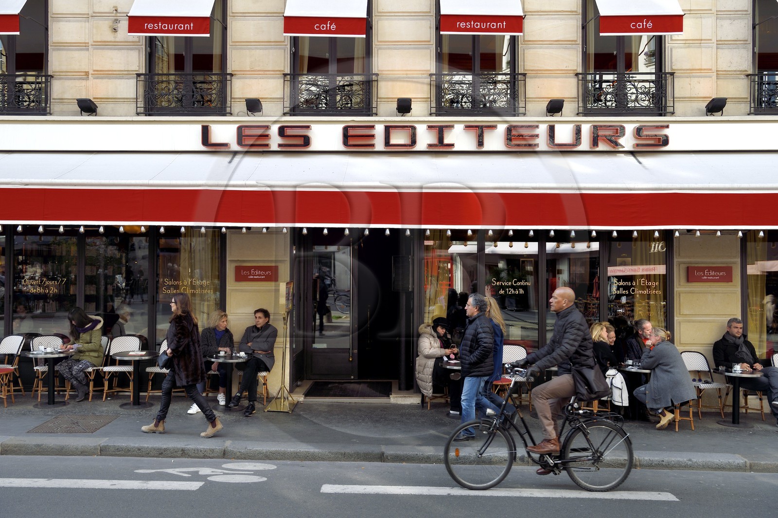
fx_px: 734
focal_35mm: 34
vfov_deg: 38.8
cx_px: 389
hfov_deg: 55.8
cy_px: 259
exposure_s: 1/400
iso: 200
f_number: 7.1
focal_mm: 34
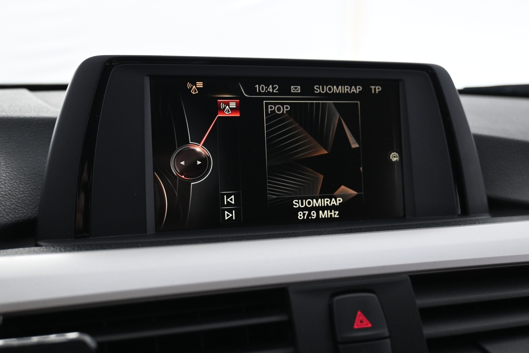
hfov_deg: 53.1
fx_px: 529
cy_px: 176
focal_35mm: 36
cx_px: 264
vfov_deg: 36.9
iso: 1800
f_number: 4.2
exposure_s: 1/40
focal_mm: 24
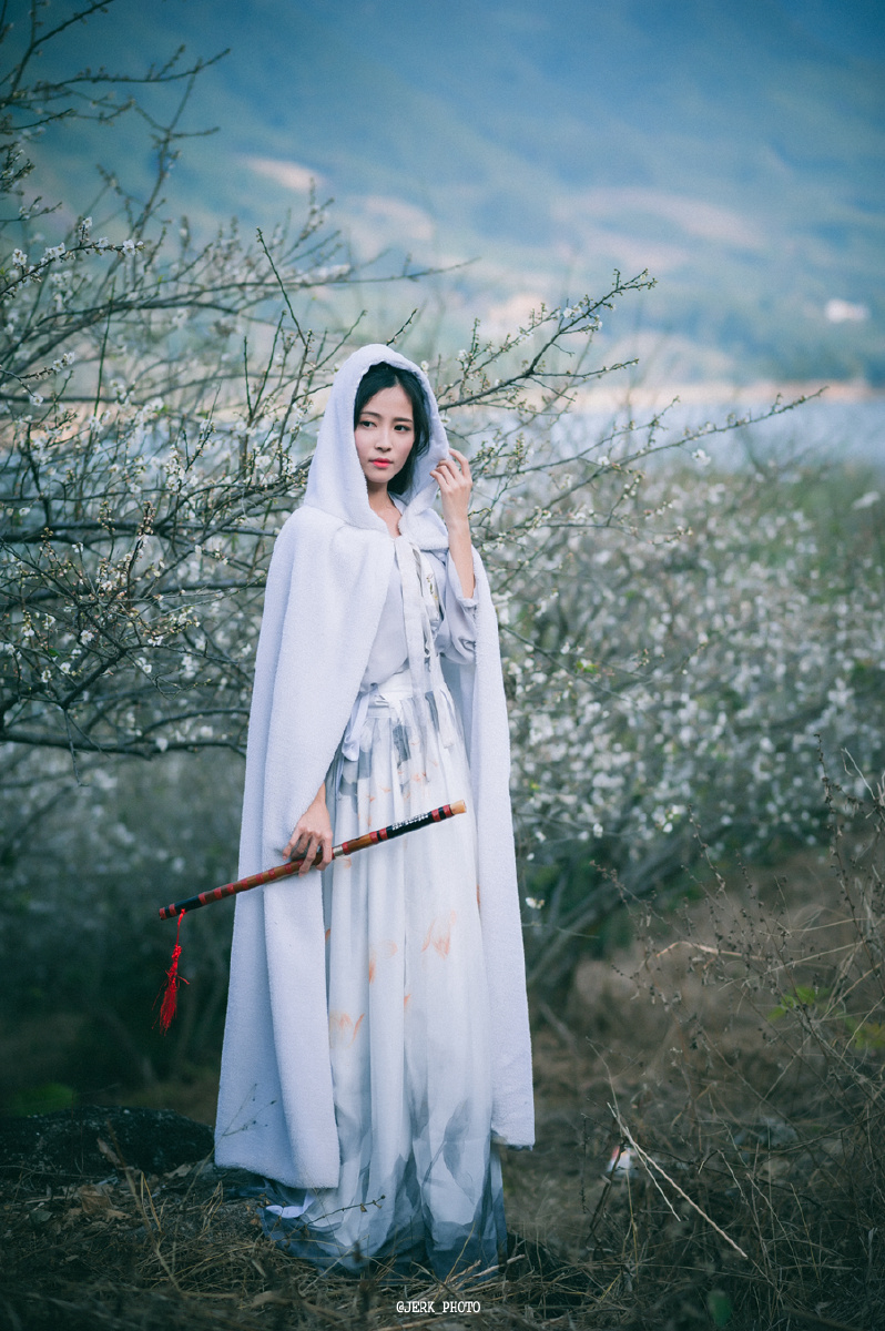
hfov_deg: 16.0
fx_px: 3140
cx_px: 442
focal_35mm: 85
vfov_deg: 23.9
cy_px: 666
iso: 200
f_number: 2.2
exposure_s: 1/2500
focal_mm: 85
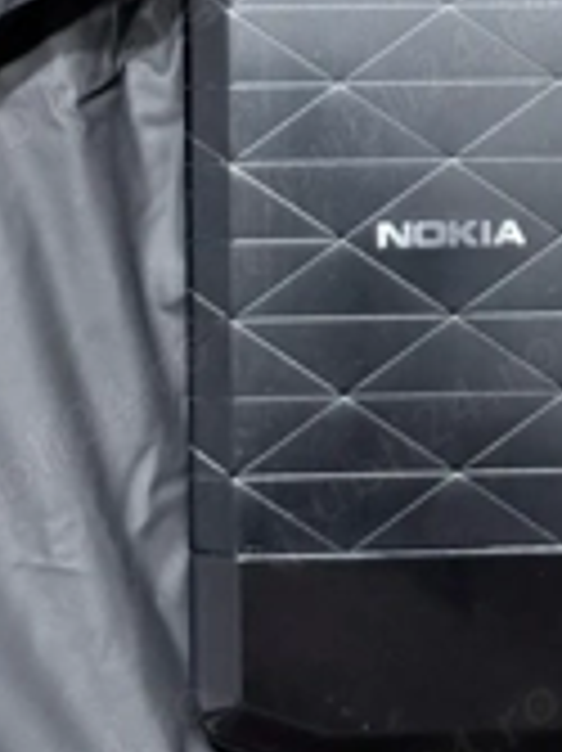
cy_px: 144
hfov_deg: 12.8
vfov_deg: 17.0
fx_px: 2493
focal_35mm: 115
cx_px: 504
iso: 200
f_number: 1.78
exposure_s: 1/33
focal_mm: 6.76
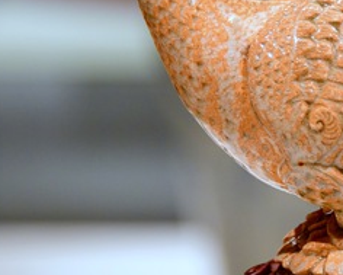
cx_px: 259
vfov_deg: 3.4
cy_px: 17
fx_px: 4651
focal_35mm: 458
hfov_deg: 4.2
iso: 1600
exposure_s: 1/80
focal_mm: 180
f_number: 5.6
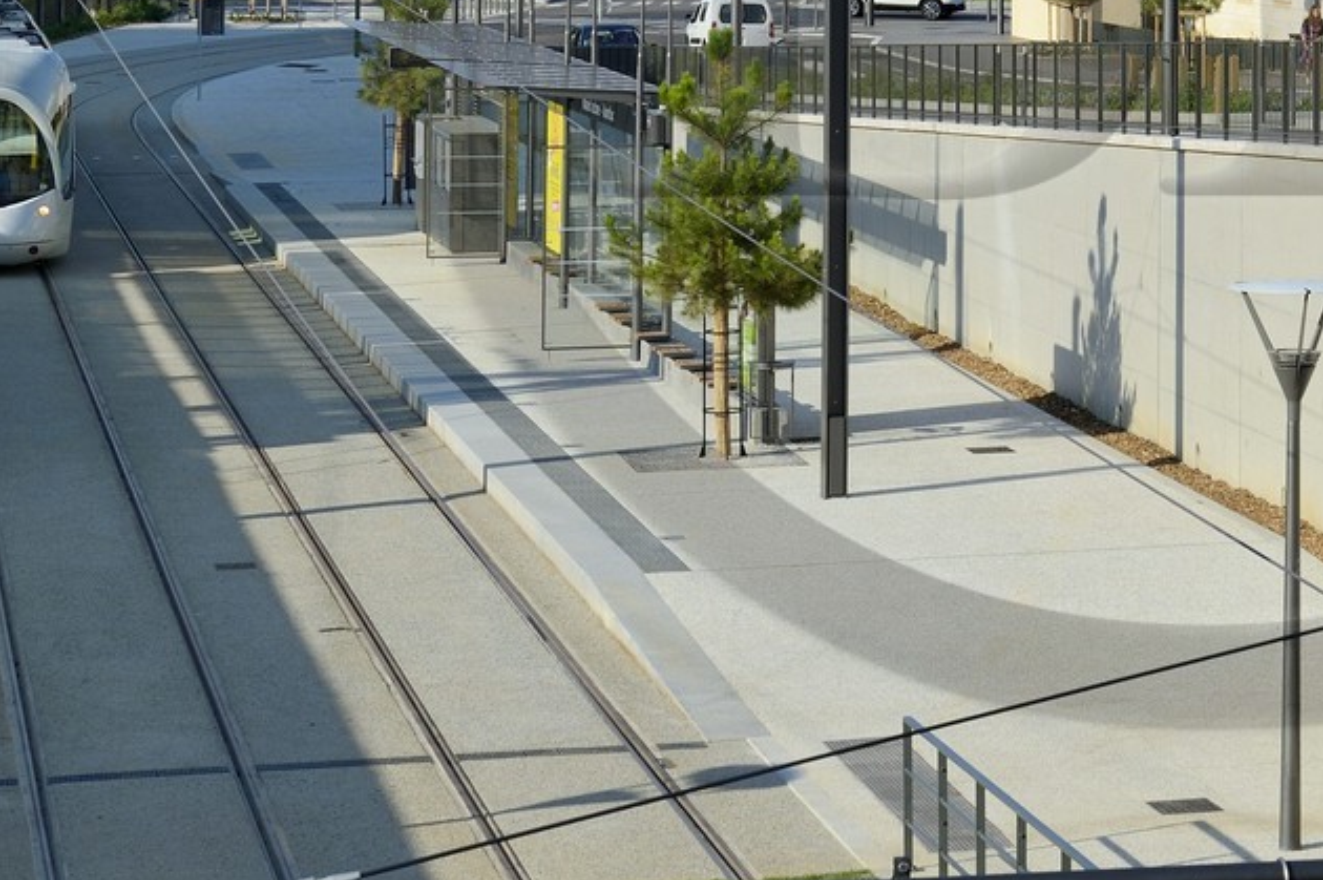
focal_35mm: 127
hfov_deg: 15.9
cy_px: -145
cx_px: 1208
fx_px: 4663
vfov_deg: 10.6
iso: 100
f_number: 10
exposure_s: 1/200
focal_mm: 50
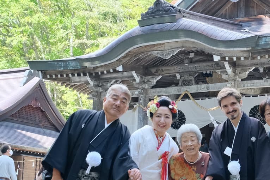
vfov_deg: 21.5
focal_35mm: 62
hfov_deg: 31.8
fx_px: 465
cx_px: 203
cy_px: 151
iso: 1600
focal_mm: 22.3
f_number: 5.6
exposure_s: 1/200
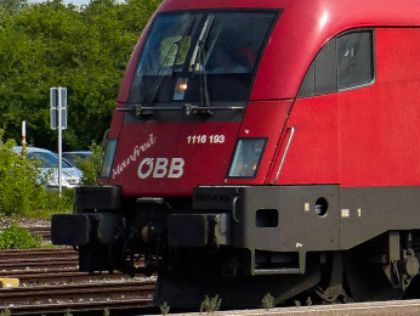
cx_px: 677
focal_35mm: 298
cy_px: 88
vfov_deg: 5.0
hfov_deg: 6.5
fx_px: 3618
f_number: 4
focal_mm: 15.5
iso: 100
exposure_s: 1/800
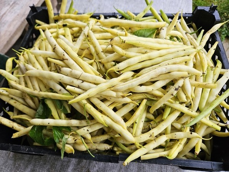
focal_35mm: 23
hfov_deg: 73.9
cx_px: 114
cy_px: 86
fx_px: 152
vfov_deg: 58.9
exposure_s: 1/180
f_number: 1.8
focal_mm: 5.4
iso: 64
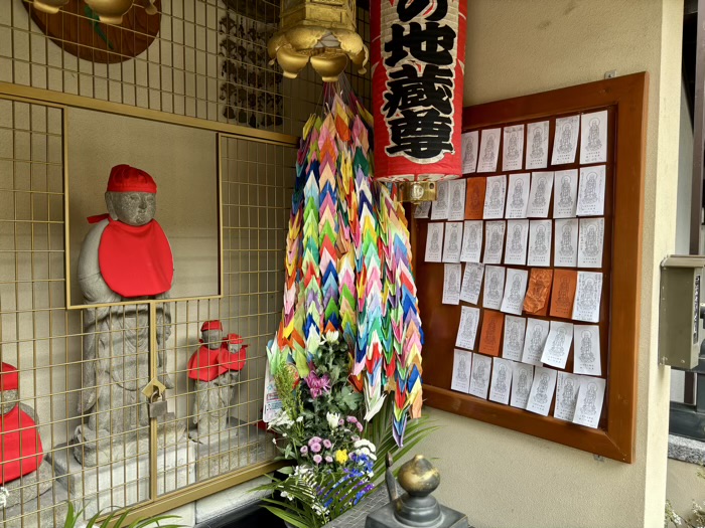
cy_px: 264
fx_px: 530
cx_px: 352
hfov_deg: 67.3
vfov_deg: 53.1
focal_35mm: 26
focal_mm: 5.96
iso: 50
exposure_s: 1/121
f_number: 1.6
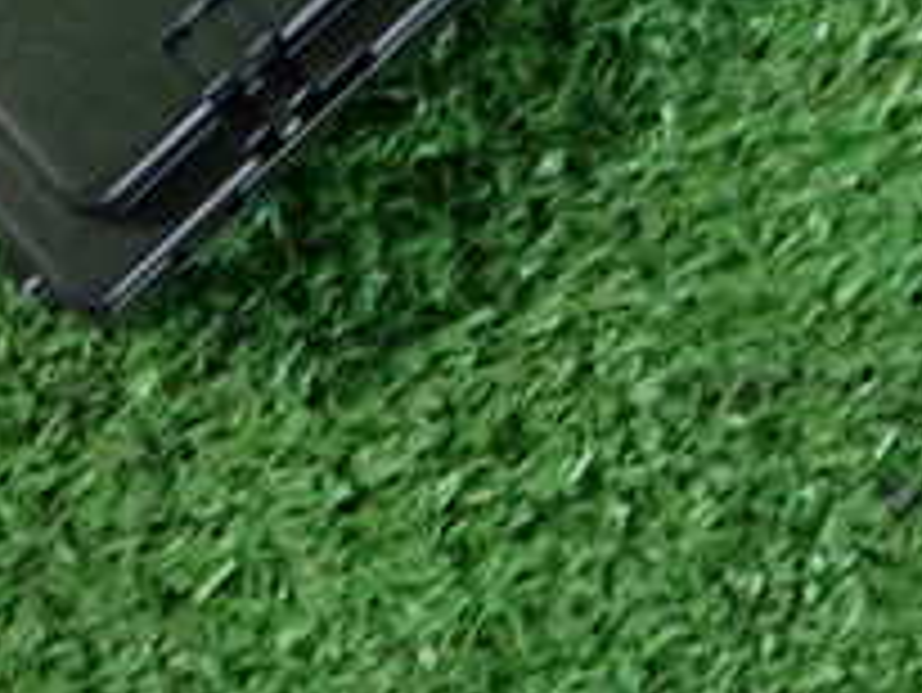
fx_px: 1945
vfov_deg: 18.8
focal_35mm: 73
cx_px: 216
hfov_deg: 26.3
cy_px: -189
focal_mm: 4.5
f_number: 2
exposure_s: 1/30
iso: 500
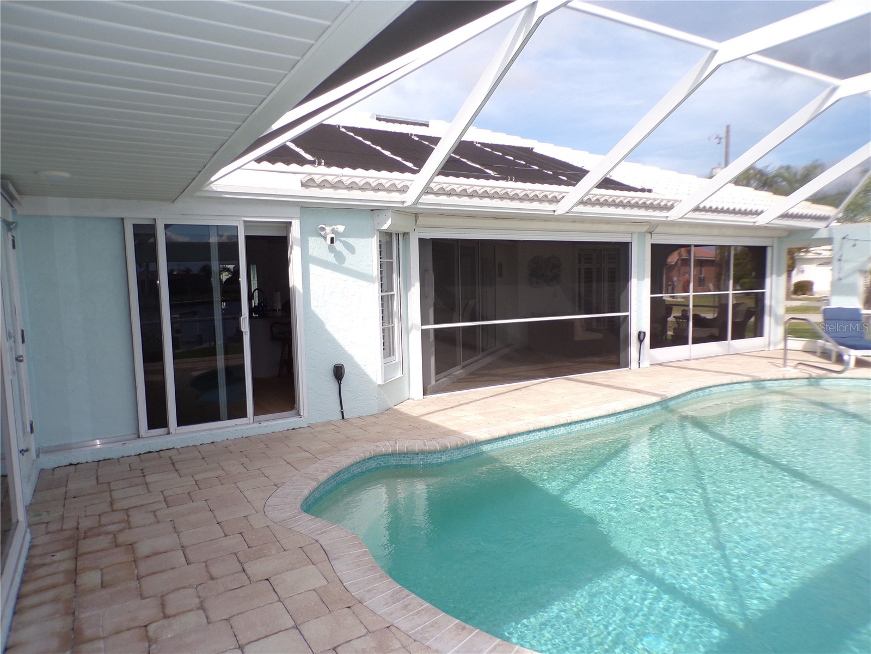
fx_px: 604
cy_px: 327
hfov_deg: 71.6
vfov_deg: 56.8
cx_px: 436
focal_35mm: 24
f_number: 3
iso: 80
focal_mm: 4.3
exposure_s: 1/550
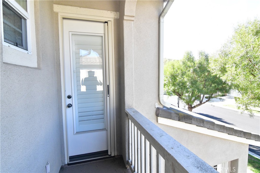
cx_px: 130
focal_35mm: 16
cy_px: 86
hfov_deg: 96.8
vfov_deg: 73.7
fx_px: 115
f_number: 13
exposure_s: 1/200
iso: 2000
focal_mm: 11
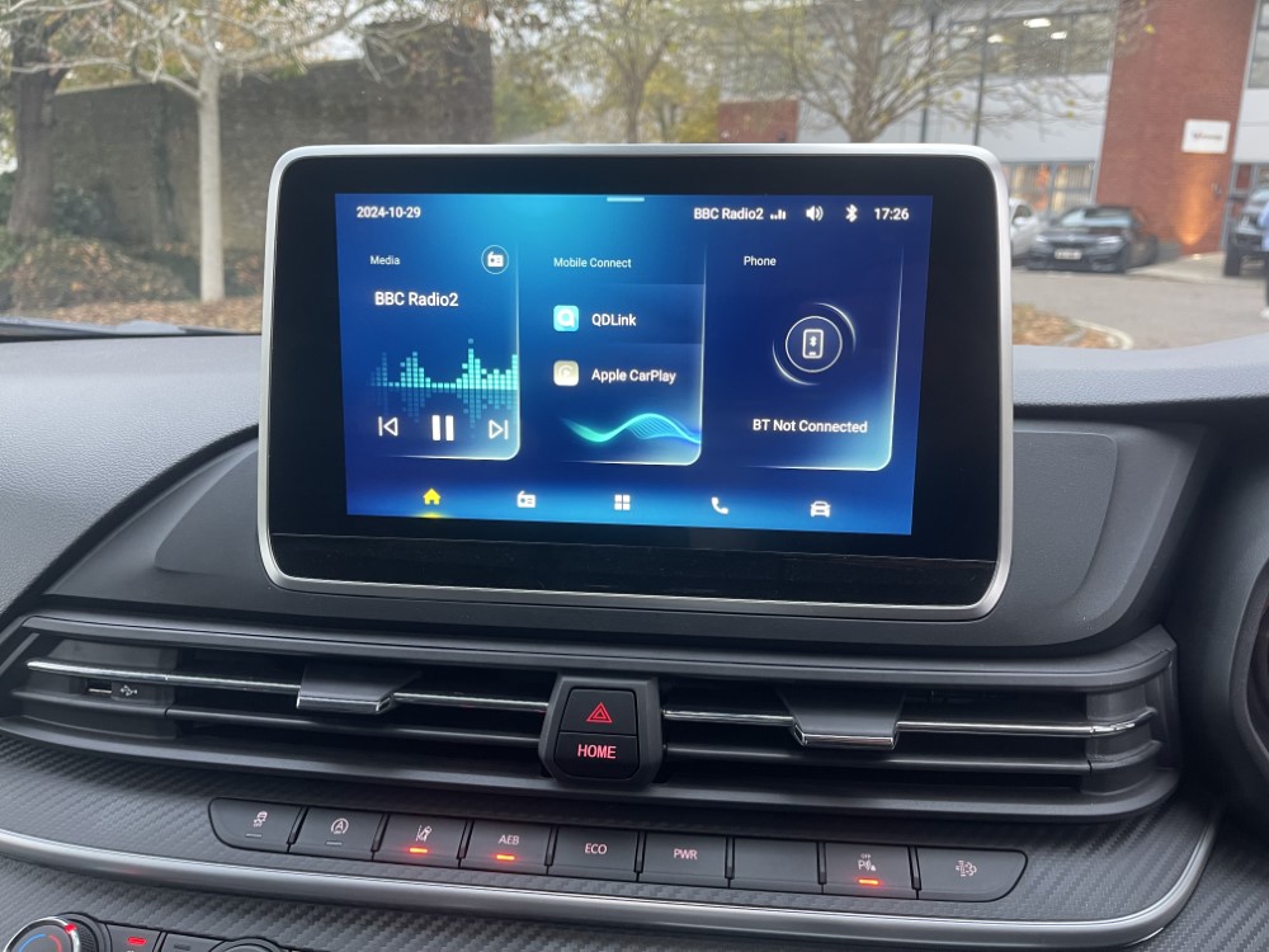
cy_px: 476
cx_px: 634
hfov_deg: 69.4
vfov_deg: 54.9
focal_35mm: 25
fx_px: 916
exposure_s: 1/50
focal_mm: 5.1
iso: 200
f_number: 1.6
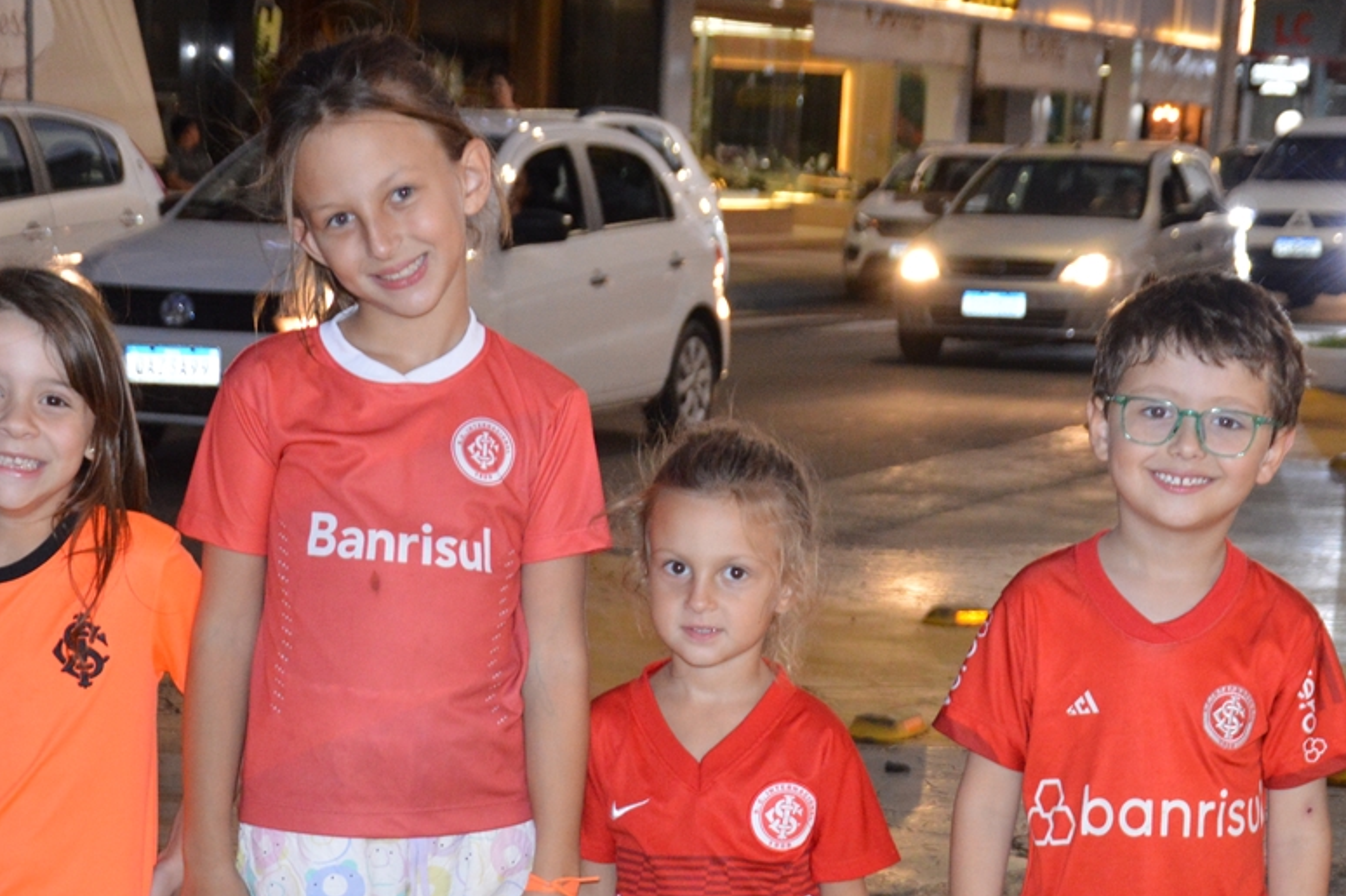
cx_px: 803
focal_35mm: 93
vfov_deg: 14.5
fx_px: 3475
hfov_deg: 21.9
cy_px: 839
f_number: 4.2
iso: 1100
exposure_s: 1/60
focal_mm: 30
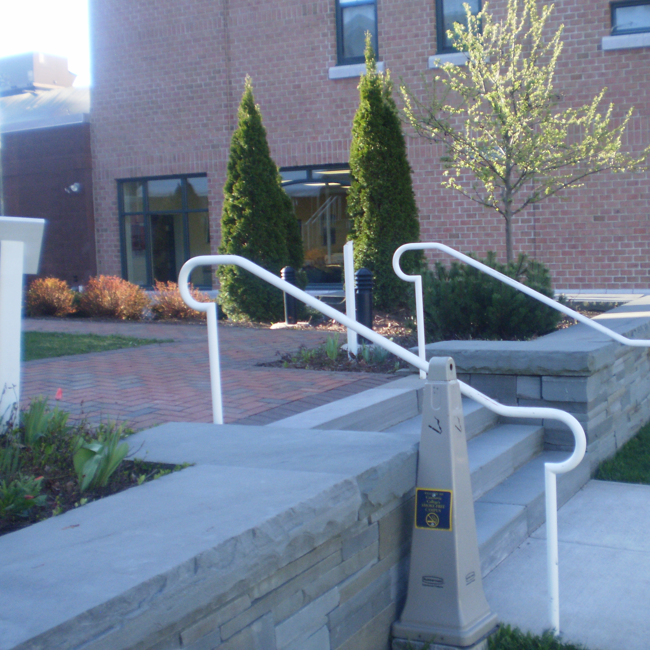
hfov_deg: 38.7
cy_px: 322
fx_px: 914
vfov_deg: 39.2
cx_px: 430
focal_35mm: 43
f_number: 3.1
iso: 160
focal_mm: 6.3
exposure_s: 1/250
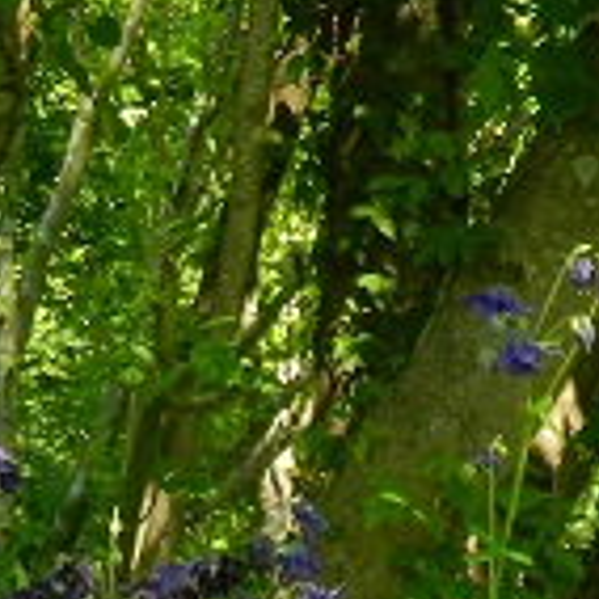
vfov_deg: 5.0
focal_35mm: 348
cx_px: -312
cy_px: 548
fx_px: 6813
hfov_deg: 5.0
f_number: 4
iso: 80
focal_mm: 12.6
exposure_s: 1/80
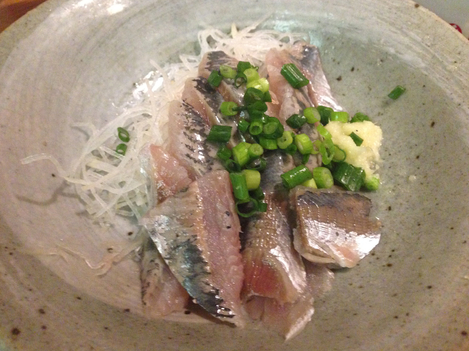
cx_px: 234
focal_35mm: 33
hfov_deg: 55.4
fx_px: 447
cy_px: 176
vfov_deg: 42.9
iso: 500
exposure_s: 1/15
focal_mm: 4.12
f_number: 2.4
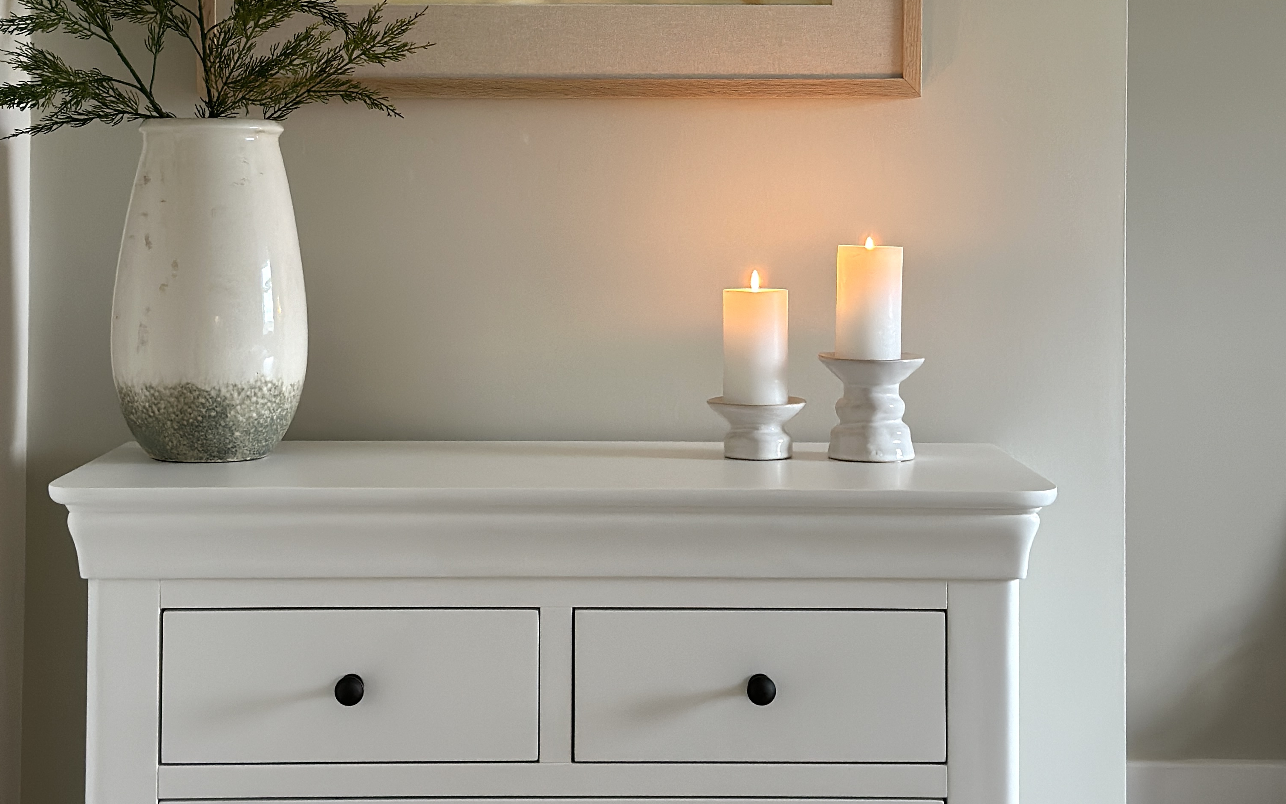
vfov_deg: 19.0
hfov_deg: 30.2
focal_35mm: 68
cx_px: 642
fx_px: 2383
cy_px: 185
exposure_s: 1/50
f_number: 1.78
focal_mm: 6.86
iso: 250
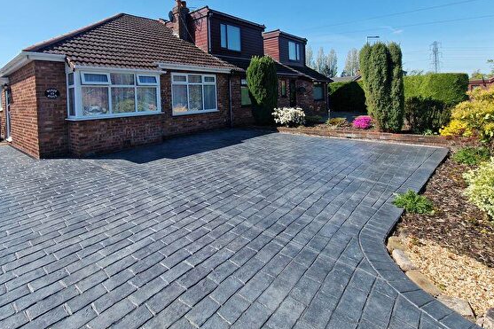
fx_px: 233
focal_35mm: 17
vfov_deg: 67.9
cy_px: 102
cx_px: 204
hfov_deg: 92.4
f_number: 2.2
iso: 50
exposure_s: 1/1812
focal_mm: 2.2
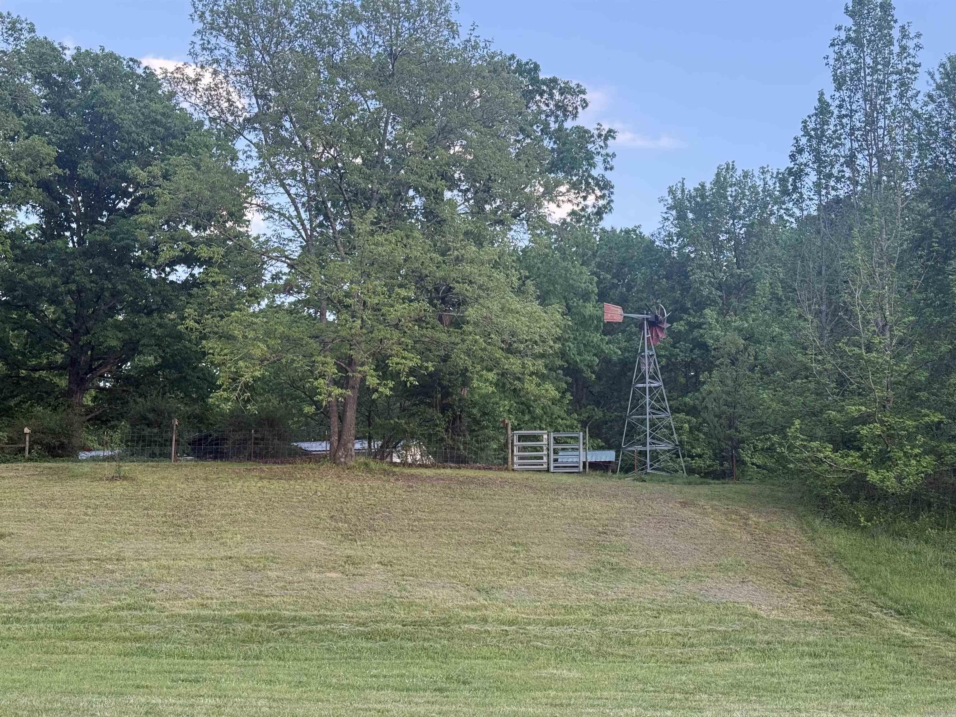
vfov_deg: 30.3
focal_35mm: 48
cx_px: 478
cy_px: 358
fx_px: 1326
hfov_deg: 39.7
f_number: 1.78
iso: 80
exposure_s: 1/349
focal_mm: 6.76
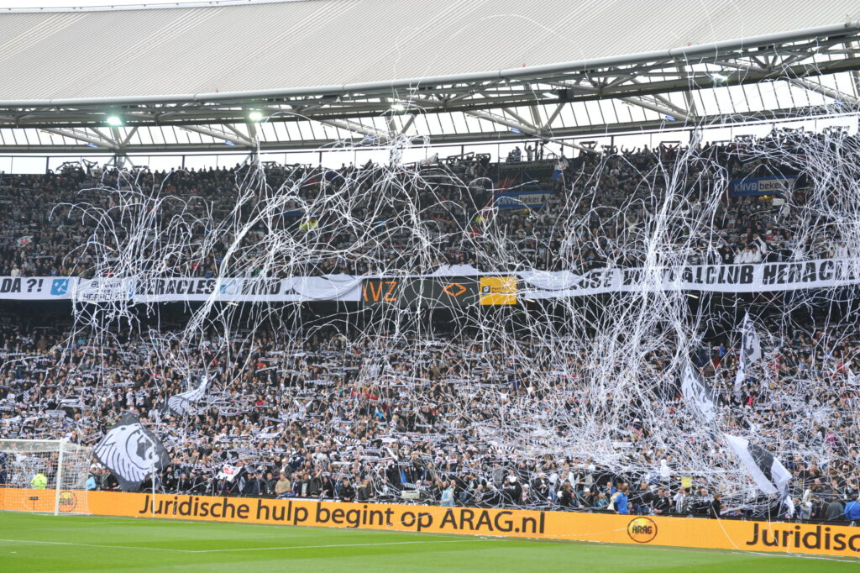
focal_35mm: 70
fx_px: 1672
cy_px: 286
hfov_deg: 28.9
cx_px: 430
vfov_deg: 19.4
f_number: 5.6
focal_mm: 70
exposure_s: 1/250
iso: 320
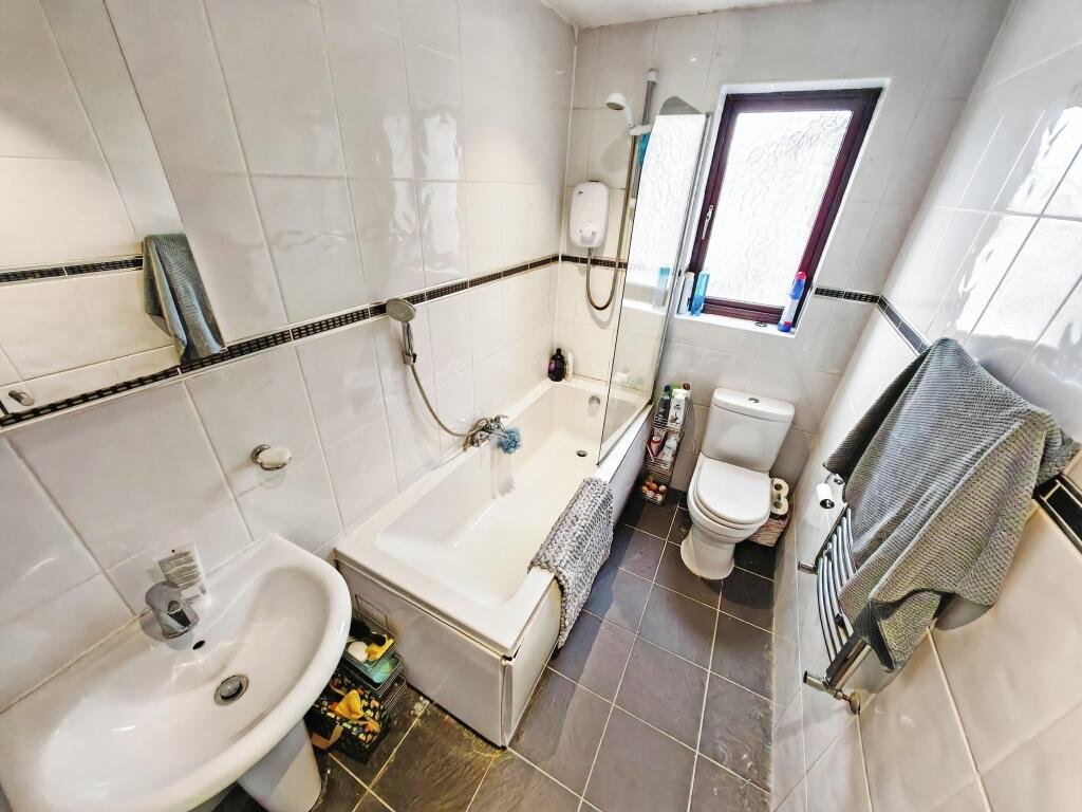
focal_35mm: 13
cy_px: 406
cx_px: 541
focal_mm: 1.82
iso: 500
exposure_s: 1/33
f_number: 2
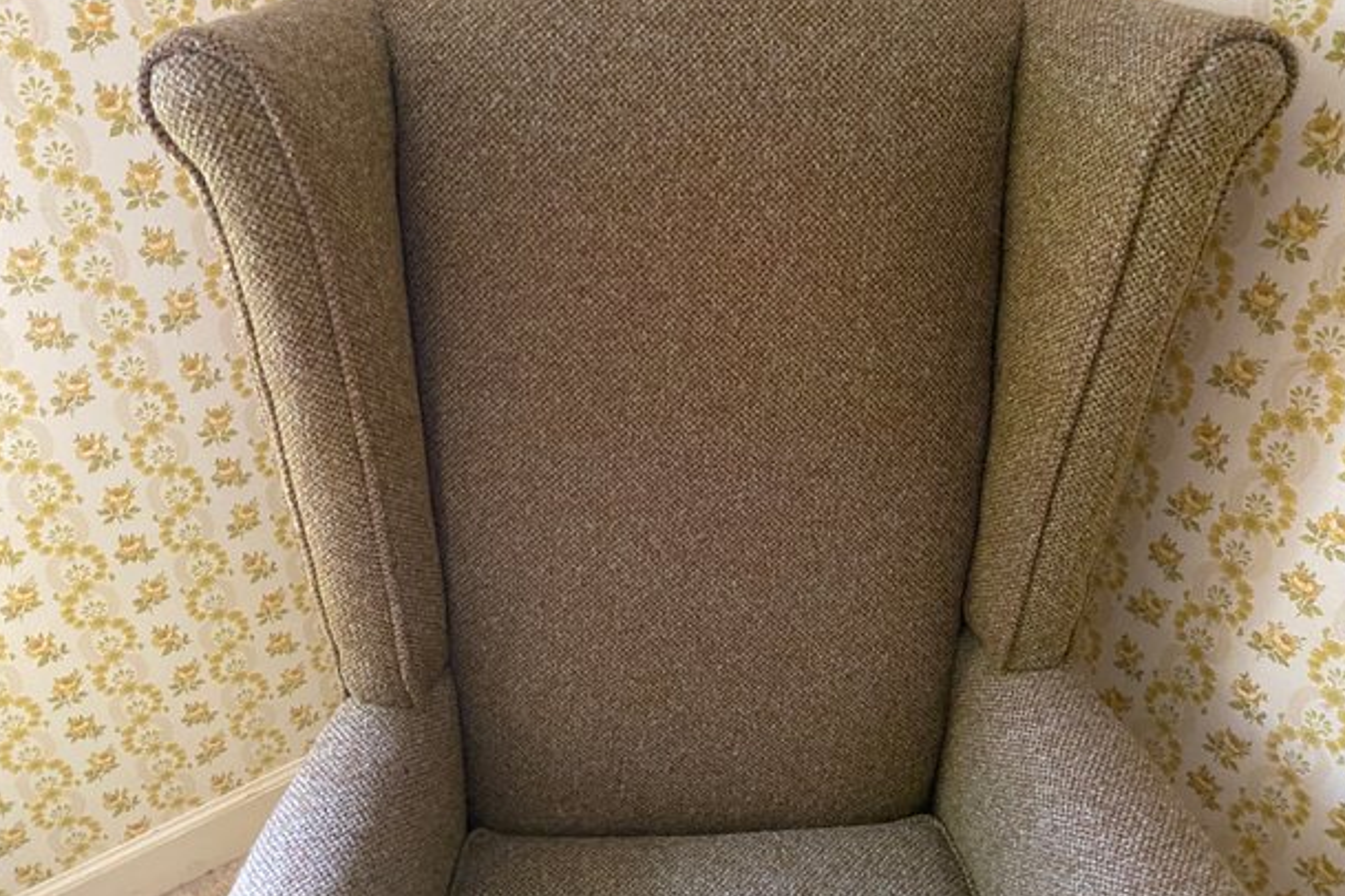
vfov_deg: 46.3
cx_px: 679
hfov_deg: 65.5
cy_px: 381
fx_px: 1046
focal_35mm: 28
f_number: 1.8
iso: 800
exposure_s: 1/30
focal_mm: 4.25
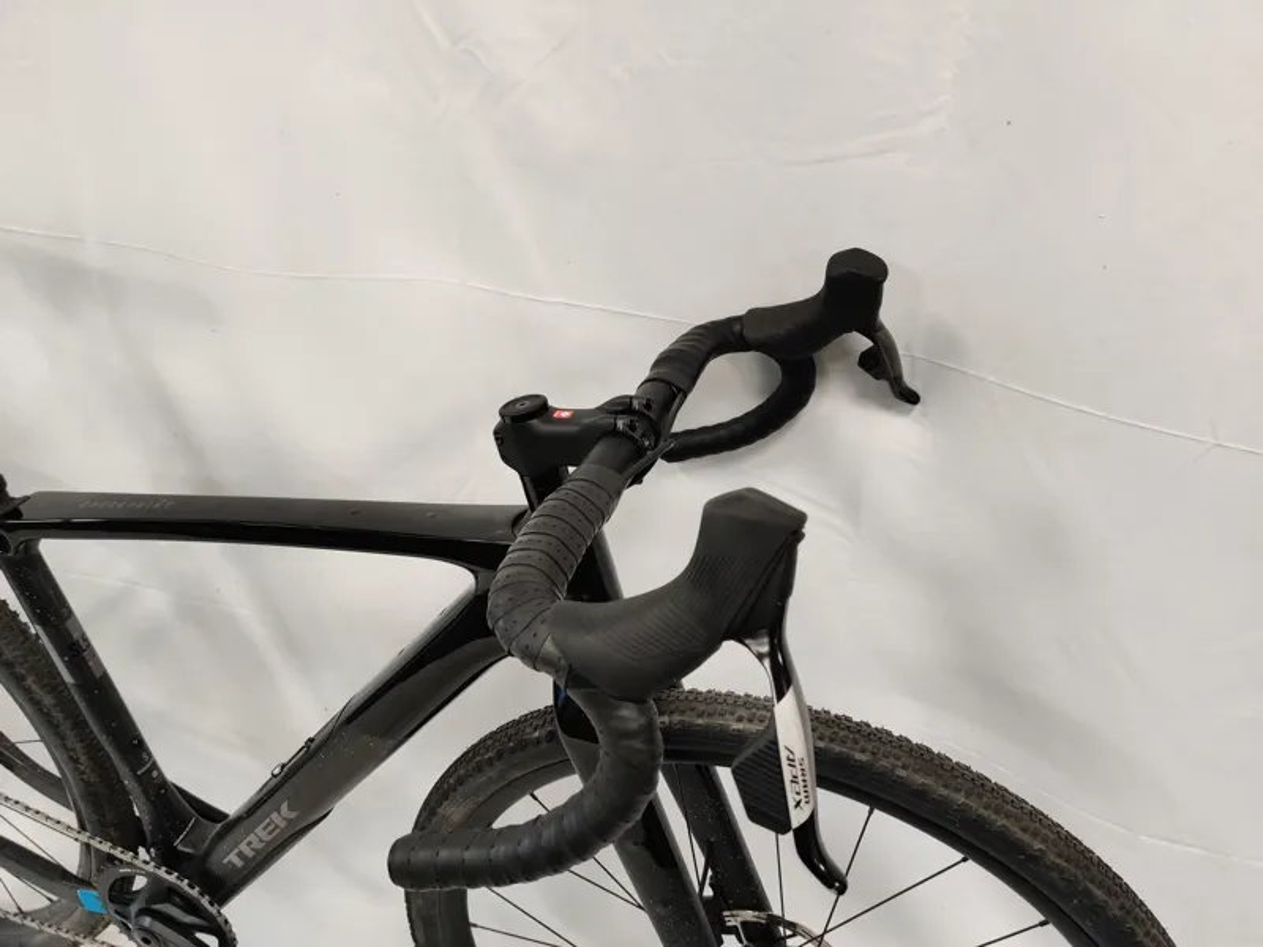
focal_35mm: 27
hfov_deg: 65.3
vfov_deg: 51.4
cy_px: 474
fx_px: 985
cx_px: 632
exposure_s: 1/50
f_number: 1.65
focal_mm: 4.75
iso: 800
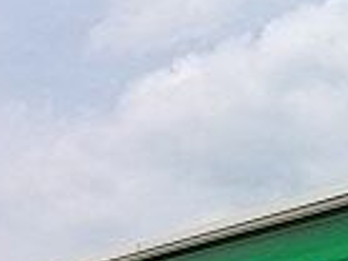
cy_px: 376
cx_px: 371
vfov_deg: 9.8
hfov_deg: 13.2
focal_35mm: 147
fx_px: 1477
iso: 80
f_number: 5.5
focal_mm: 5.7
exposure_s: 1/537
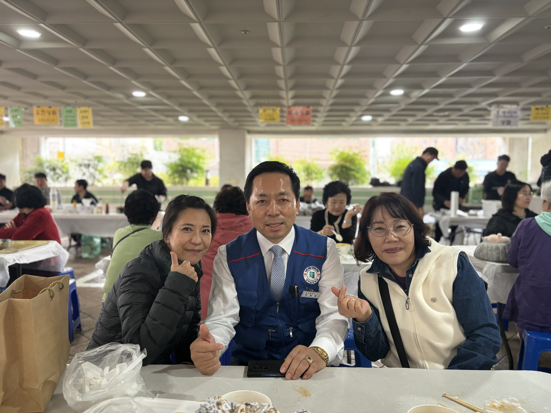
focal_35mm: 26
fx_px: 414
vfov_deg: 53.1
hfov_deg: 67.3
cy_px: 206
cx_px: 276
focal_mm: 5.96
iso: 250
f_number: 1.6
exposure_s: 1/120
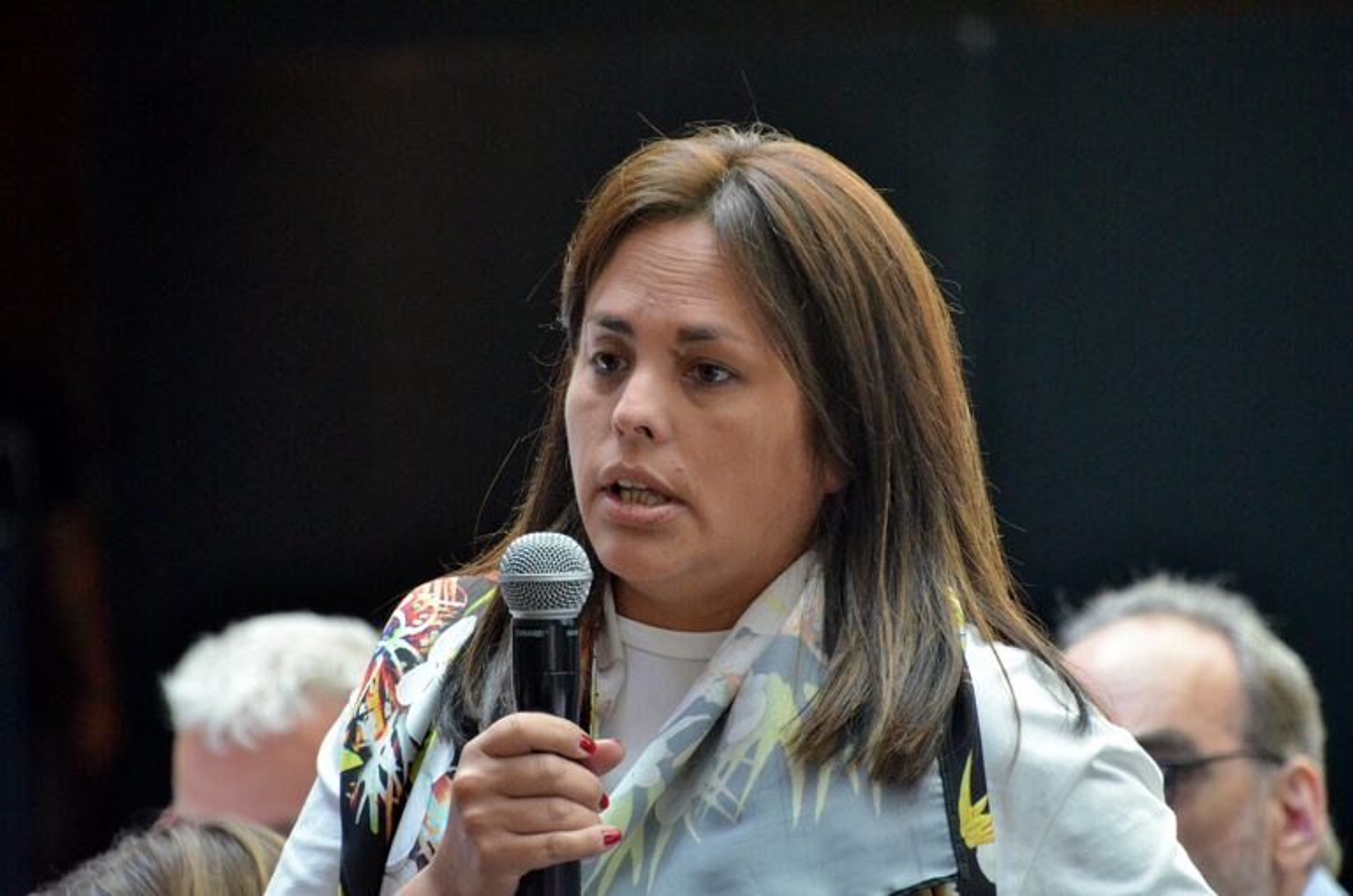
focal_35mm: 360
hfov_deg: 5.7
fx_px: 13505
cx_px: 676
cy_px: 448
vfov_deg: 3.8
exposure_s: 1/160
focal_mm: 240
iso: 4000
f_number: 6.3
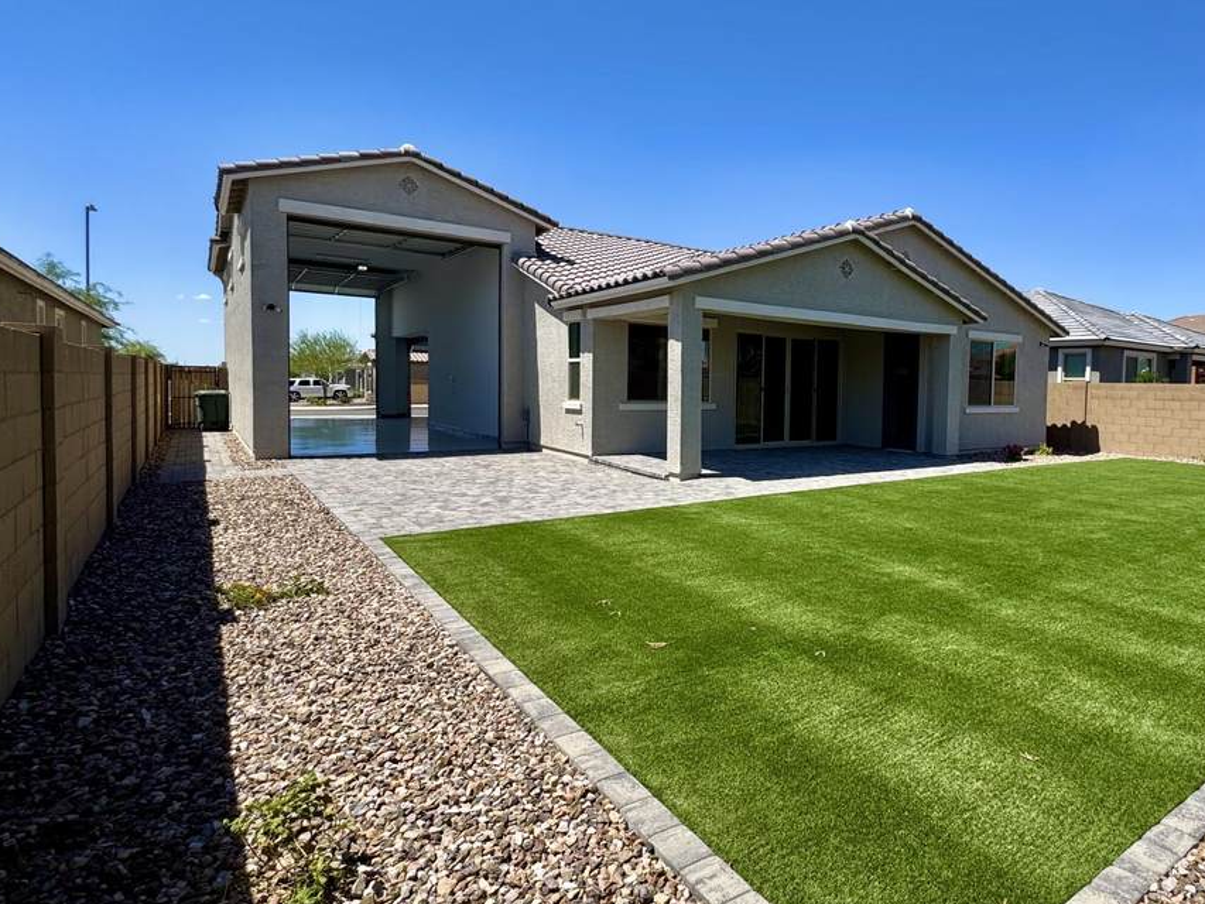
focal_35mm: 21
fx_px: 731
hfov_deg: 76.2
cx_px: 814
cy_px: 417
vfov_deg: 63.4
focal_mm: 2.22
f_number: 2.2
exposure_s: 1/1536
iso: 40
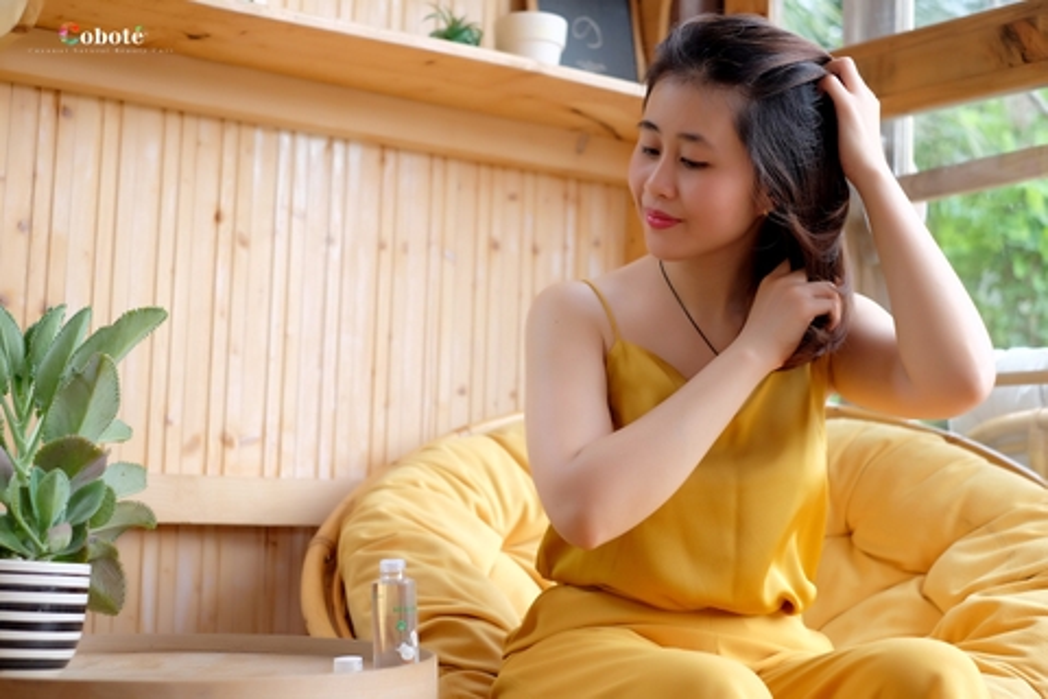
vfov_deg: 25.5
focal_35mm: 53
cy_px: 350
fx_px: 1543
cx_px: 524
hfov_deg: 37.5
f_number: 2.8
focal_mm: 35
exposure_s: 1/125
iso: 200
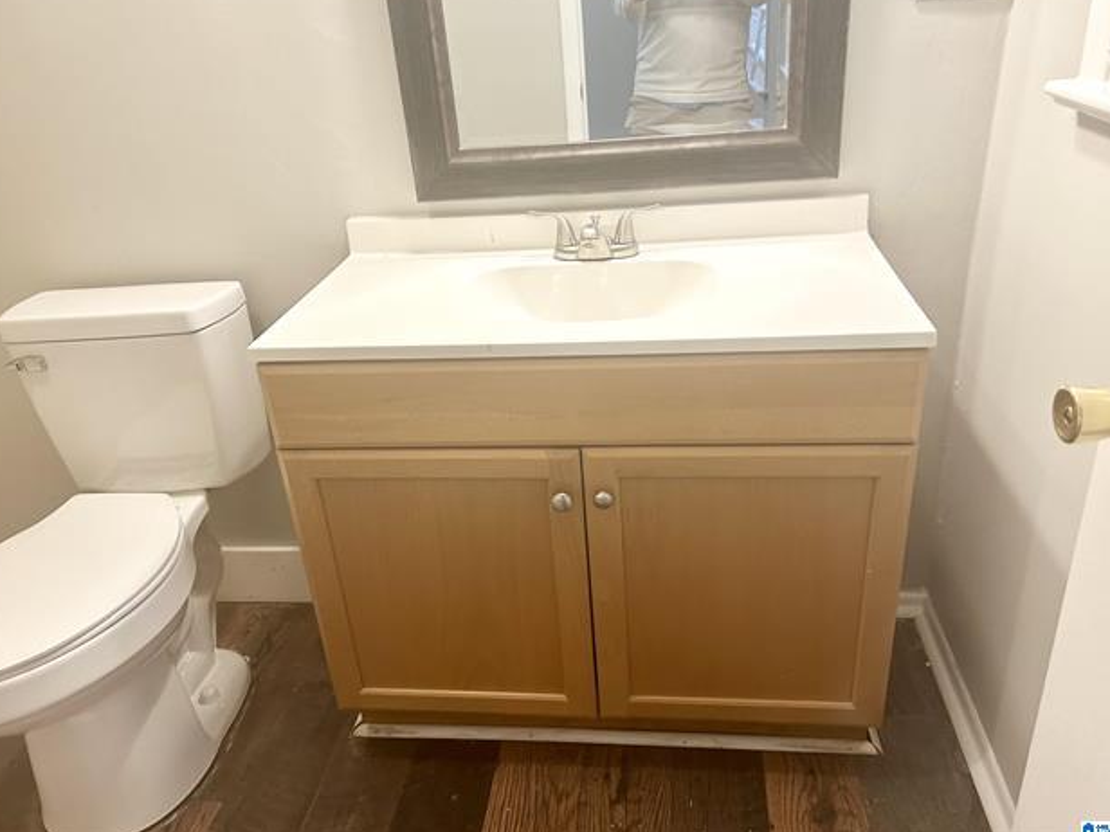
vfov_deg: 51.4
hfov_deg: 65.3
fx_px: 866
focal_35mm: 27
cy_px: 407
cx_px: 550
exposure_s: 1/60
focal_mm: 5.7
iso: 125
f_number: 1.5
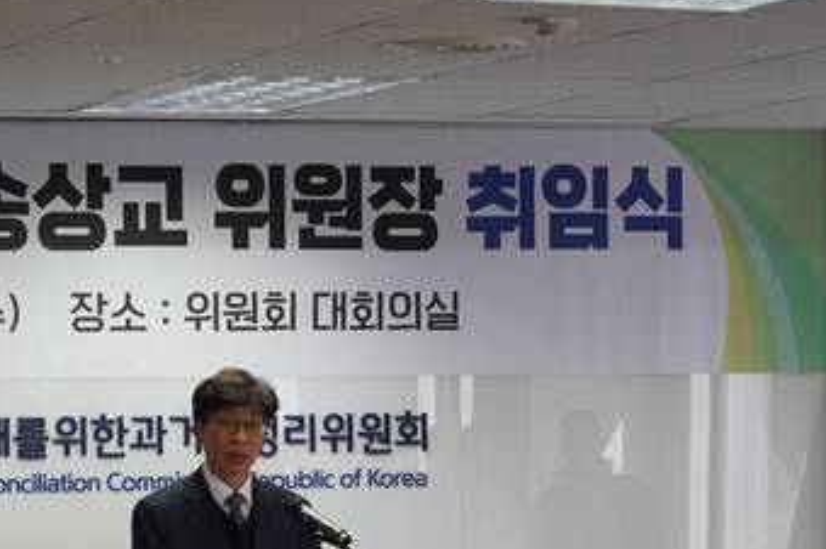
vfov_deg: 7.2
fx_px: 4355
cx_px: 146
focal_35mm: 190
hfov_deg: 10.8
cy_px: 483
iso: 1600
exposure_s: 1/200
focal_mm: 101
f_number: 5
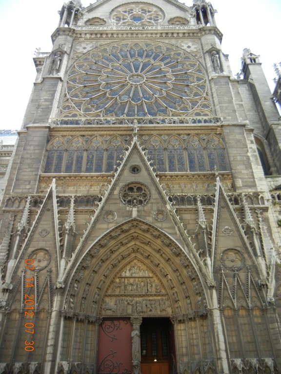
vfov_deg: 60.0
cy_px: 187
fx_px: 325
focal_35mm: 30
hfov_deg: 46.8
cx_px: 140
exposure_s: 1/264
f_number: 3.5
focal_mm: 5.4
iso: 160
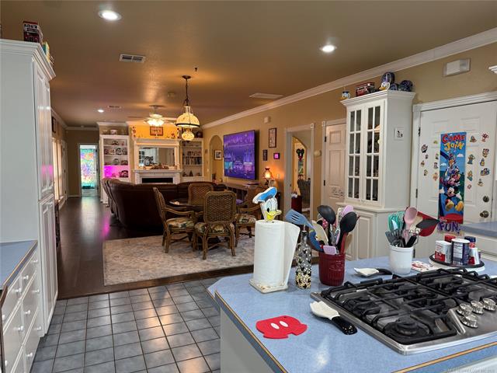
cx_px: 248
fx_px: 345
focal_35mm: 24
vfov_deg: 56.8
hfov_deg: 71.6
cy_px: 186
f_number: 1.78
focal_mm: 6.76
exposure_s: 1/60
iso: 160
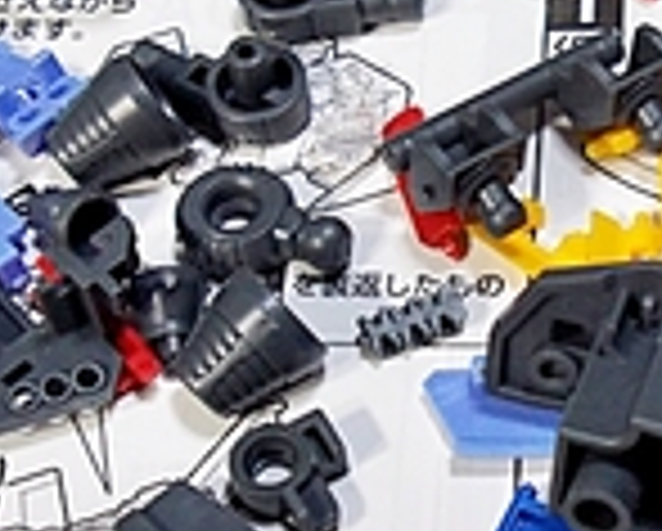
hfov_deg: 17.9
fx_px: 2080
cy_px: 292
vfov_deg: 14.6
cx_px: 525
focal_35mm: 106
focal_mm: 5.3
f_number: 3.4
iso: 200
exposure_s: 1/20
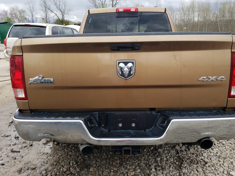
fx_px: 197
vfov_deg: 48.2
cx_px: 128
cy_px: 81
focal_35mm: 29
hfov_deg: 61.5
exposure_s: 1/588
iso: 50
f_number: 1.5
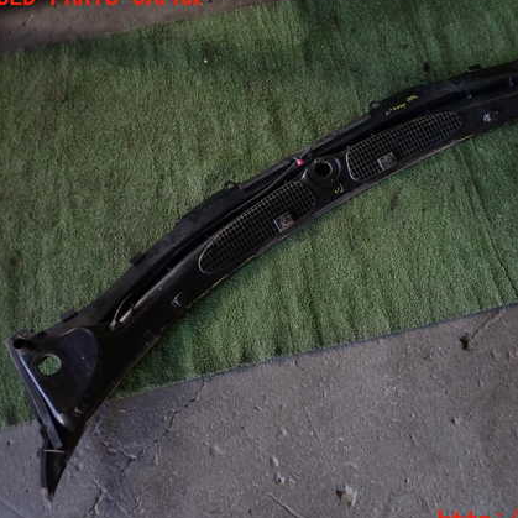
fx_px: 643
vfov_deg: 43.9
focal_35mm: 38
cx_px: 346
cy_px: 260
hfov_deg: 43.2
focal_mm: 5.4
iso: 125
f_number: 2.3
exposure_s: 1/60
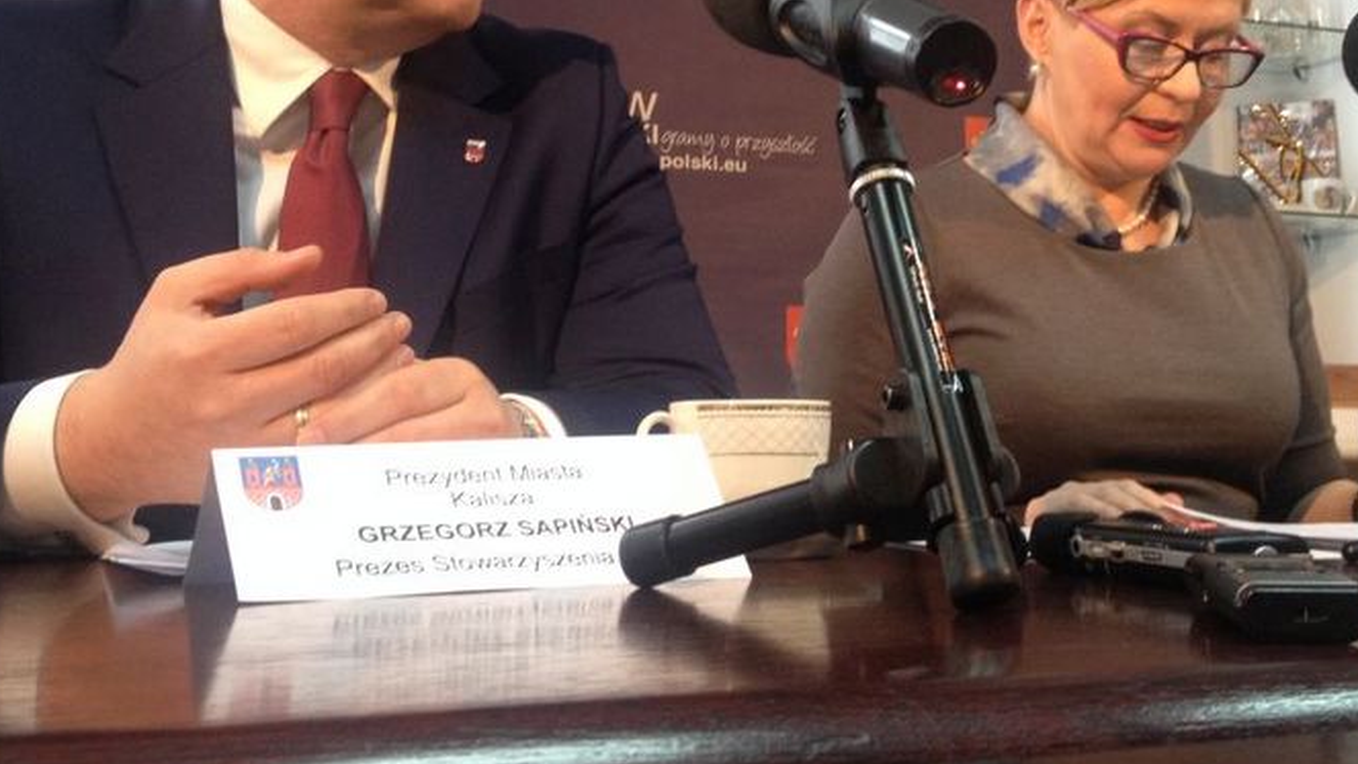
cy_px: 205
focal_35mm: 46
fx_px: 1656
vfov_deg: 25.7
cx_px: 758
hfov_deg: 44.5
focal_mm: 4.28
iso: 125
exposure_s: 1/20
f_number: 2.4
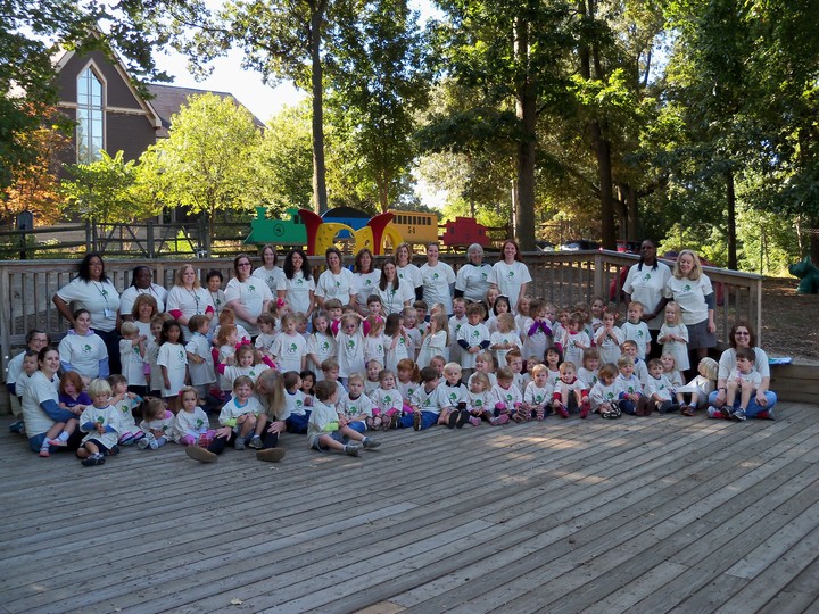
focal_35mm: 35
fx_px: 828
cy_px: 307
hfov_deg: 52.6
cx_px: 410
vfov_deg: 40.7
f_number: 3.5
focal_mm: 6.2
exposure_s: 1/100
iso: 80
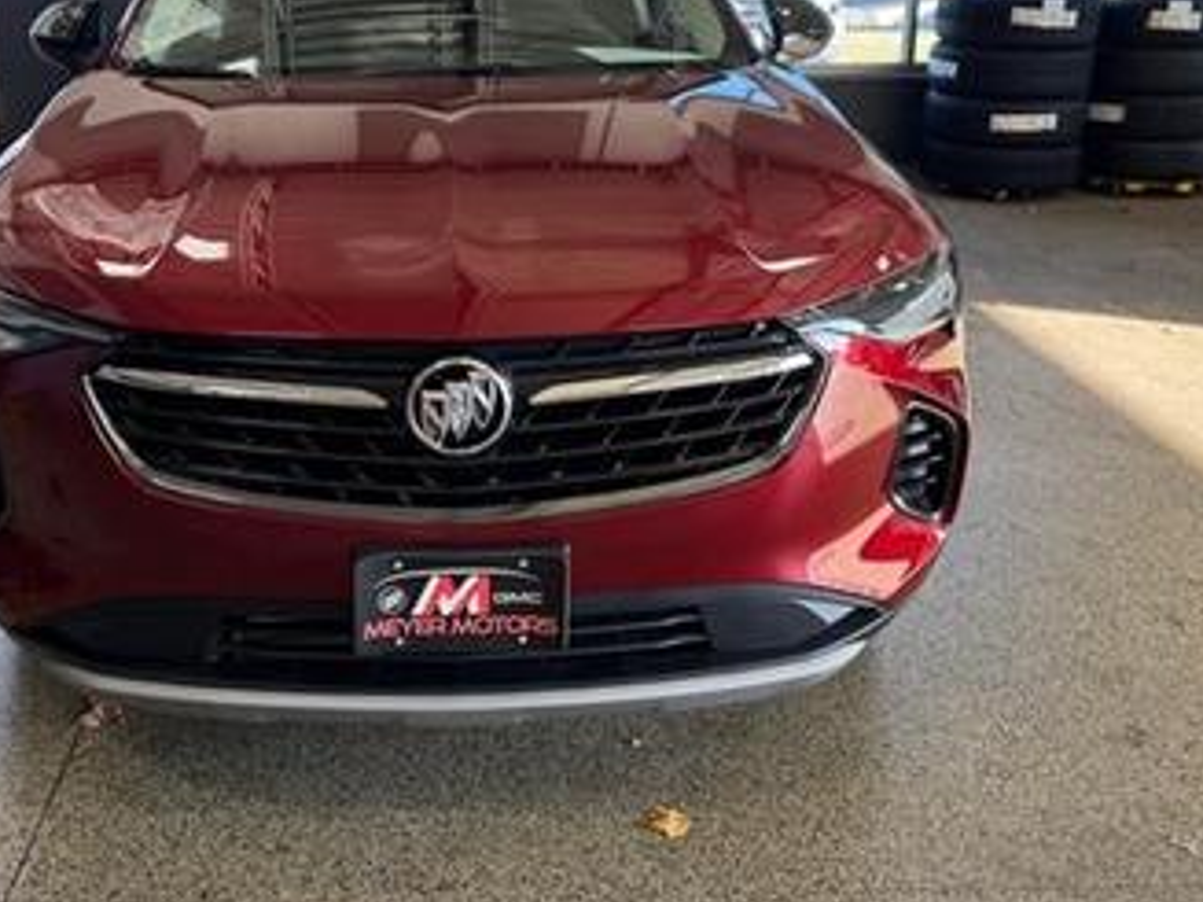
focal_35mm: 37
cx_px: 438
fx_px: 1285
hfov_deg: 49.6
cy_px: 320
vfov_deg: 38.3
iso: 80
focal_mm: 6.76
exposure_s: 1/121
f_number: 1.78
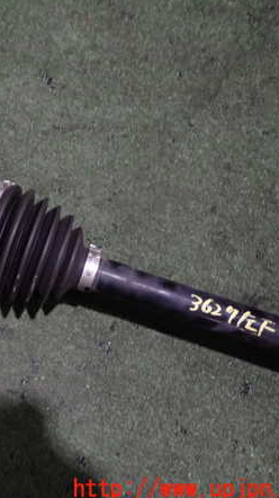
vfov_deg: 54.0
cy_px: 250
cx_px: -10
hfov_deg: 29.5
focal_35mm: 37
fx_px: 488
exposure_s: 1/30
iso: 400
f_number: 2
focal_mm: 4.5
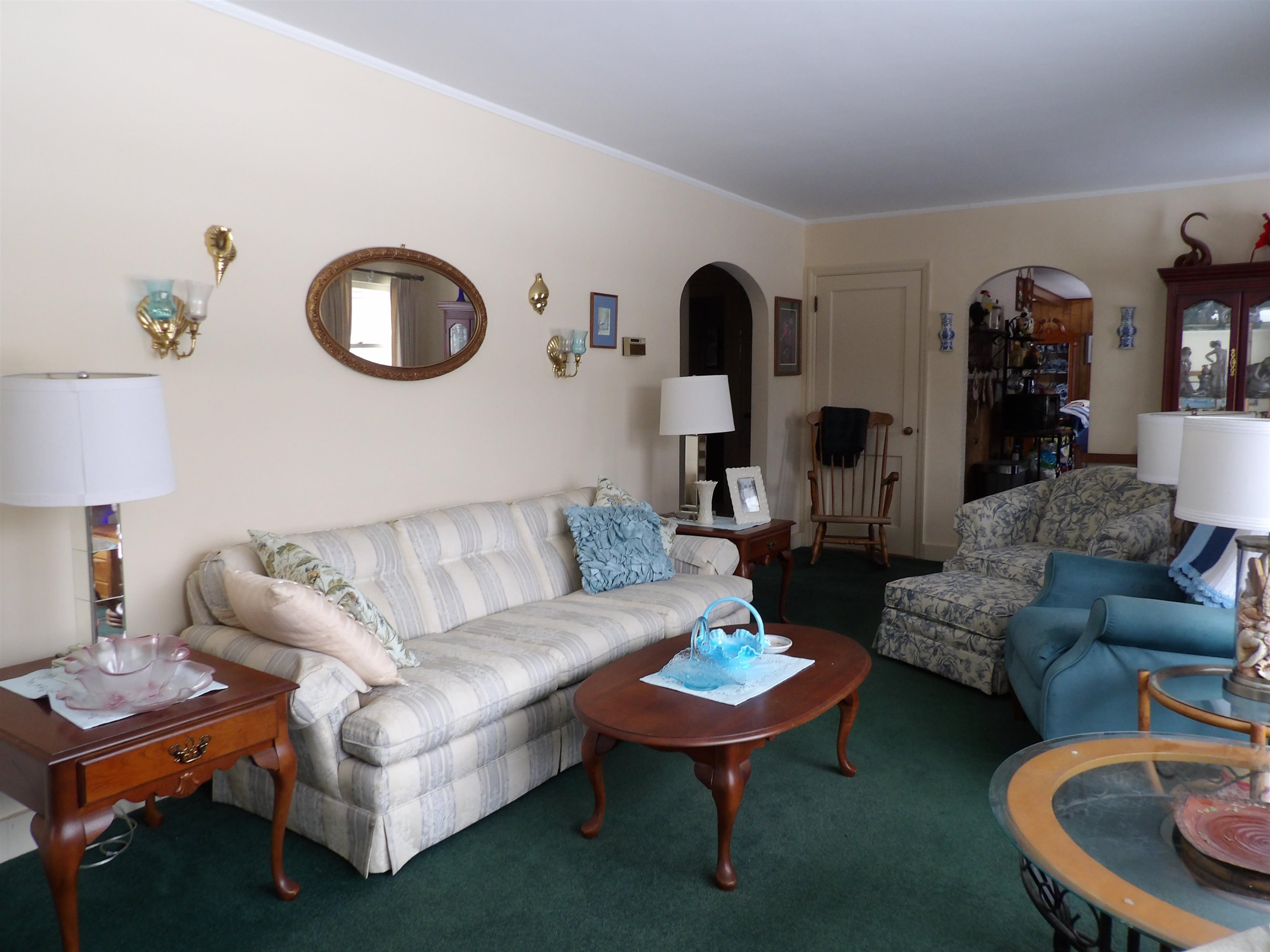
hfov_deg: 71.6
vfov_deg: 56.8
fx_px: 881
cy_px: 476
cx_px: 635
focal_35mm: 24
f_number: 3.2
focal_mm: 4.3
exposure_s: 1/33
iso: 133
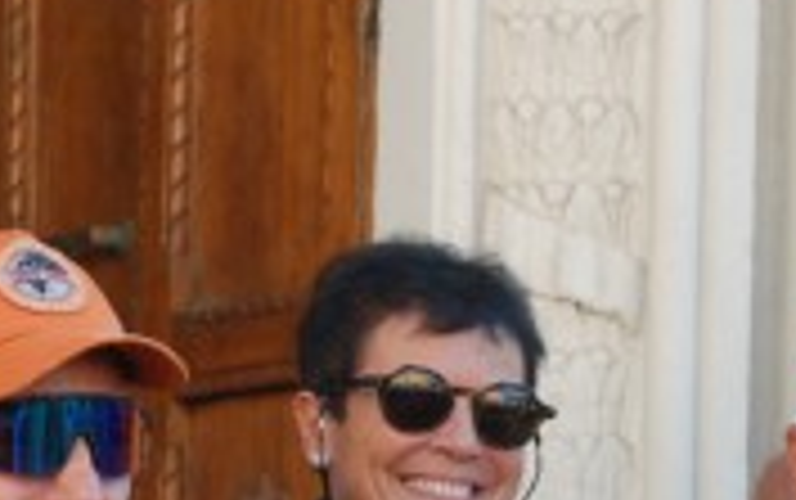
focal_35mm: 228
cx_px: 49
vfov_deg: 5.7
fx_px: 4951
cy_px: 624
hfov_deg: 9.1
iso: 1000
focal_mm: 44
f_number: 4.8
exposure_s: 1/400
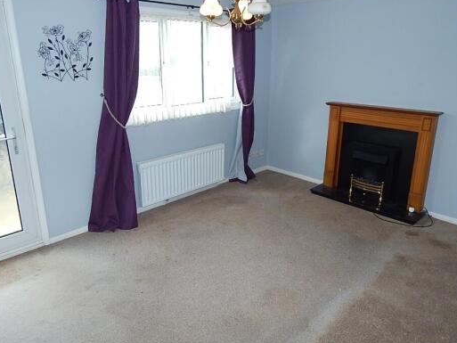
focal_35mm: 25
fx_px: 330
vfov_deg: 54.8
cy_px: 156
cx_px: 210
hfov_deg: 69.3
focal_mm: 4
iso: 125
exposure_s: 1/50
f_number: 3
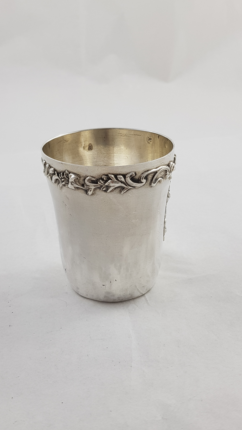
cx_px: 104
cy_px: 211
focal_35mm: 29
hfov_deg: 40.1
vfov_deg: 66.1
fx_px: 331
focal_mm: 4.2
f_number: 1.7
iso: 40
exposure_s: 1/113
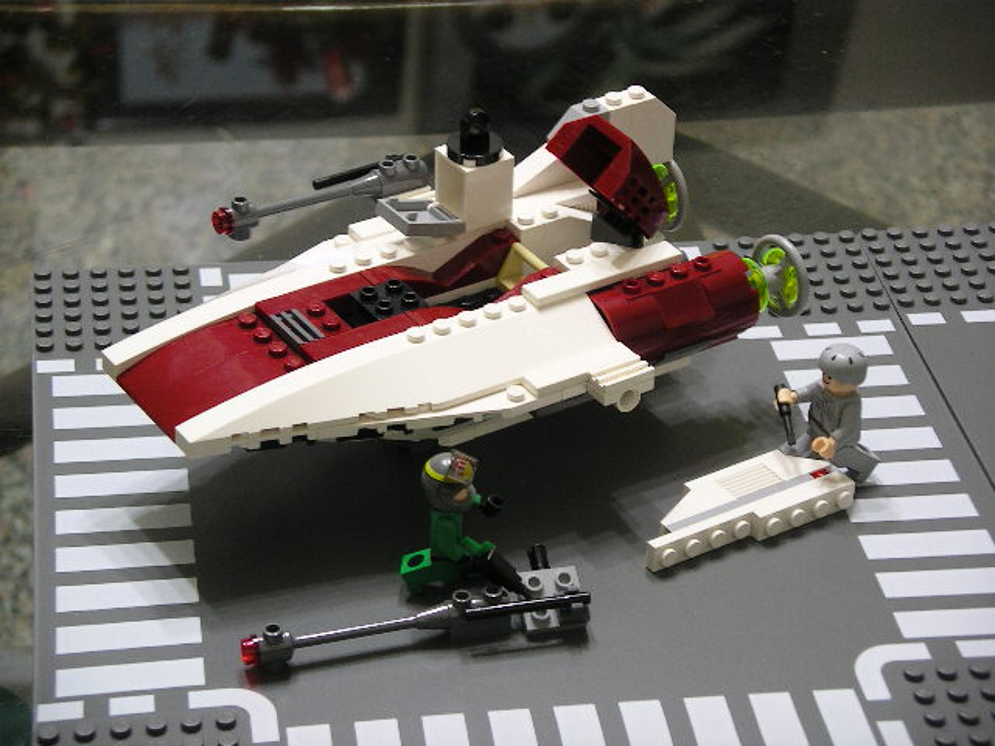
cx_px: 498
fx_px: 2817
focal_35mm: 98
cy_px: 373
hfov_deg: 20.0
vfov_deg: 15.1
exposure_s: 1/9
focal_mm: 20.4
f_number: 3.8
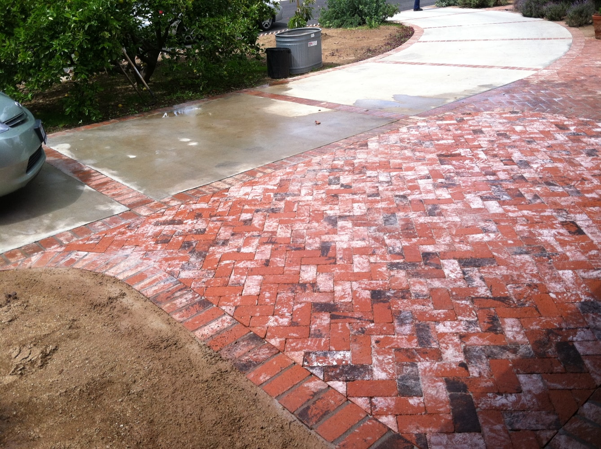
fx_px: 607
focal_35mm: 35
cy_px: 224
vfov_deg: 40.6
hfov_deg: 52.7
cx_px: 300
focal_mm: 3.85
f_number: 2.8
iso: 80
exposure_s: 1/638
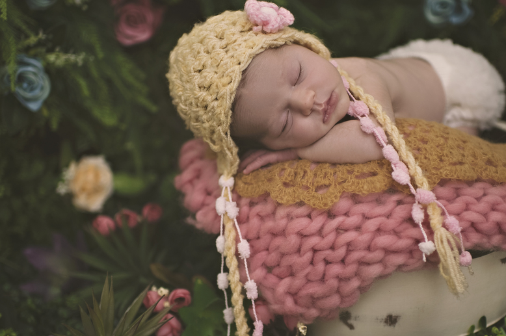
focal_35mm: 54
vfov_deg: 25.0
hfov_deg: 36.9
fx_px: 758
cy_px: 203
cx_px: 284
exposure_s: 1/200
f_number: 1.4
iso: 200
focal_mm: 35
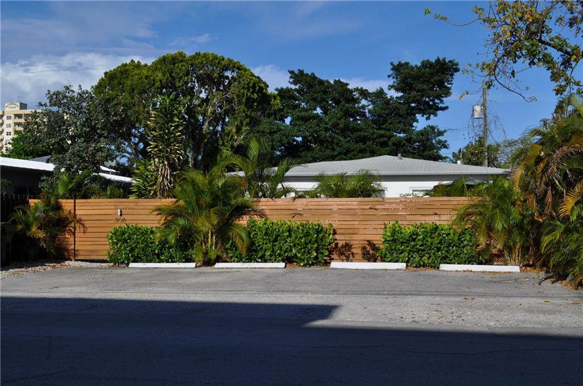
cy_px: 193
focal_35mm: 45
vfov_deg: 29.8
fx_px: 727
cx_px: 292
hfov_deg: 43.7
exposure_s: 1/500
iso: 200
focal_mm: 30
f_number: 11
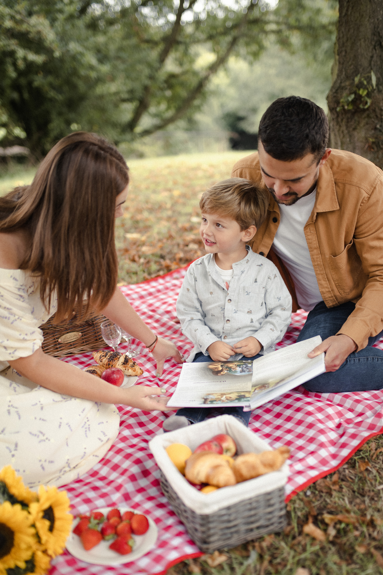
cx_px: 192
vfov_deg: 54.4
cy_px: 288
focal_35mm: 35
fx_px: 558
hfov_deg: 37.9
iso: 250
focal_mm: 35
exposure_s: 1/640
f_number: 1.4
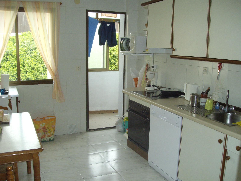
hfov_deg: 51.4
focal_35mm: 36
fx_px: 251
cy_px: 90
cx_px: 120
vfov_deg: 39.7
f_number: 2.7
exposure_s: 1/250
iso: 160
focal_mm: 6
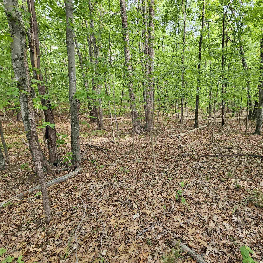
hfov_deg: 85.2
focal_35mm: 16
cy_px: 126
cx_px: 169
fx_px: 138
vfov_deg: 87.4
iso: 50
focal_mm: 2.2
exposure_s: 1/60
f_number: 2.2
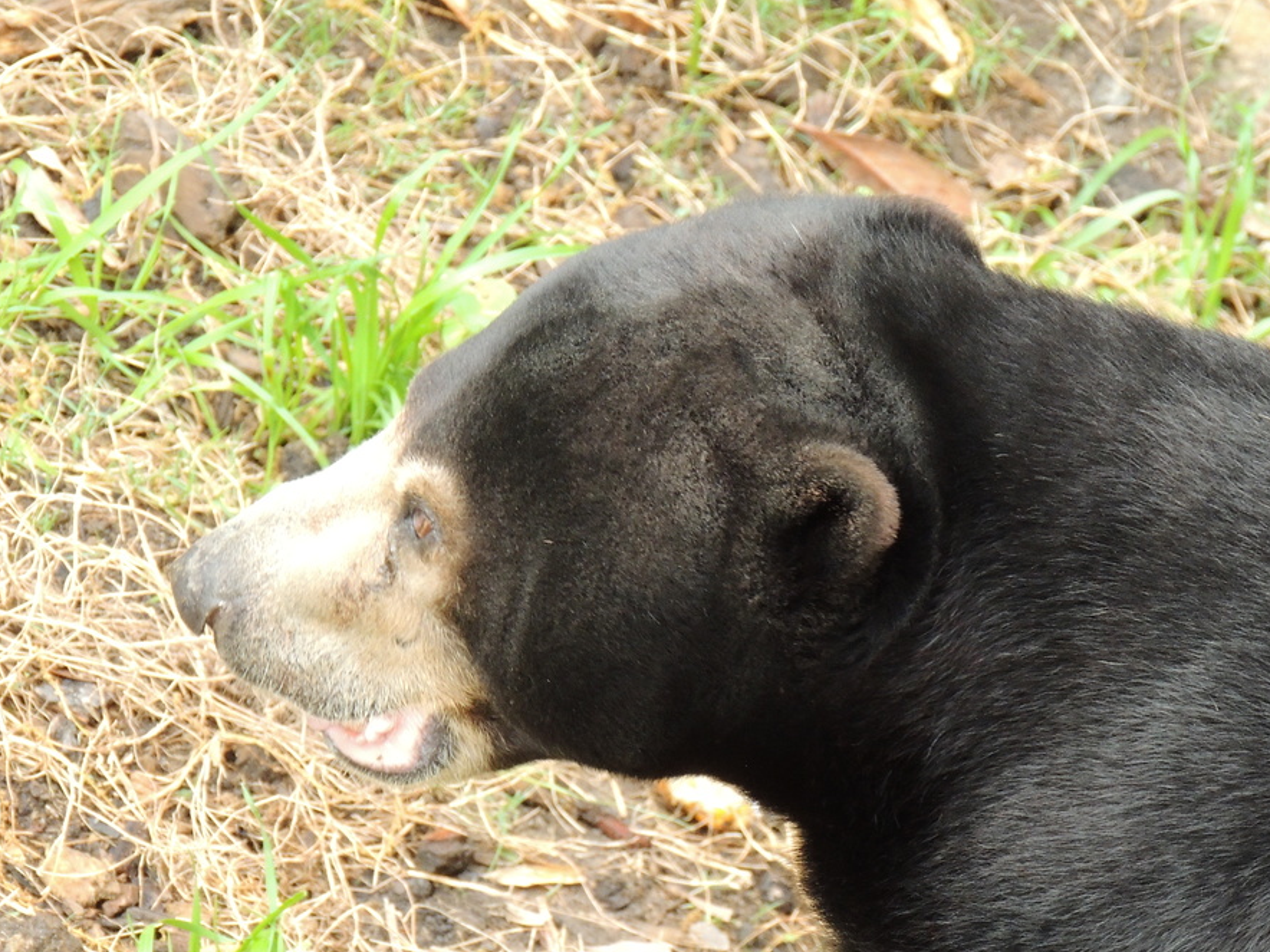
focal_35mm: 579
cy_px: 619
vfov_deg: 2.6
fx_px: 21242
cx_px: 756
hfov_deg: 3.4
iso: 400
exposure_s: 1/160
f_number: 4.8
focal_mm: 71.3
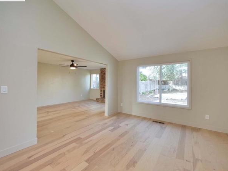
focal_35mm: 15
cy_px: 84
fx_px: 99
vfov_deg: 81.8
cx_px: 120
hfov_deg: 98.1
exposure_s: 1/125
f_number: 4
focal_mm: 7
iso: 800
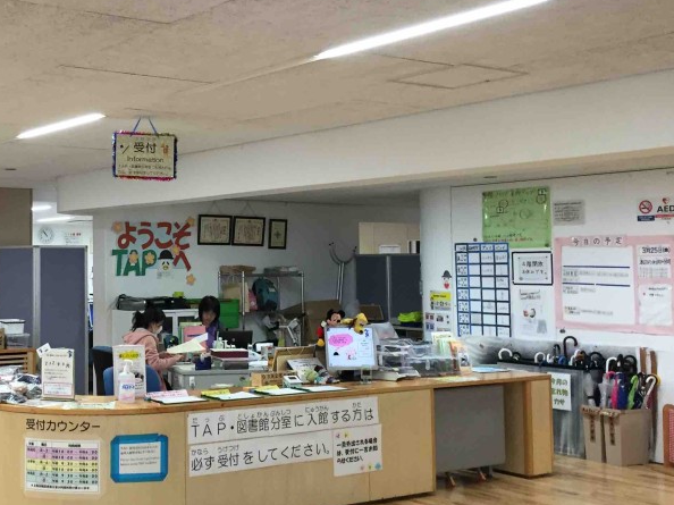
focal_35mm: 50
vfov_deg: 29.1
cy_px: 219
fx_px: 973
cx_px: 129
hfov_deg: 36.8
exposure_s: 1/30
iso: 50
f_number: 2.2
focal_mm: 4.15
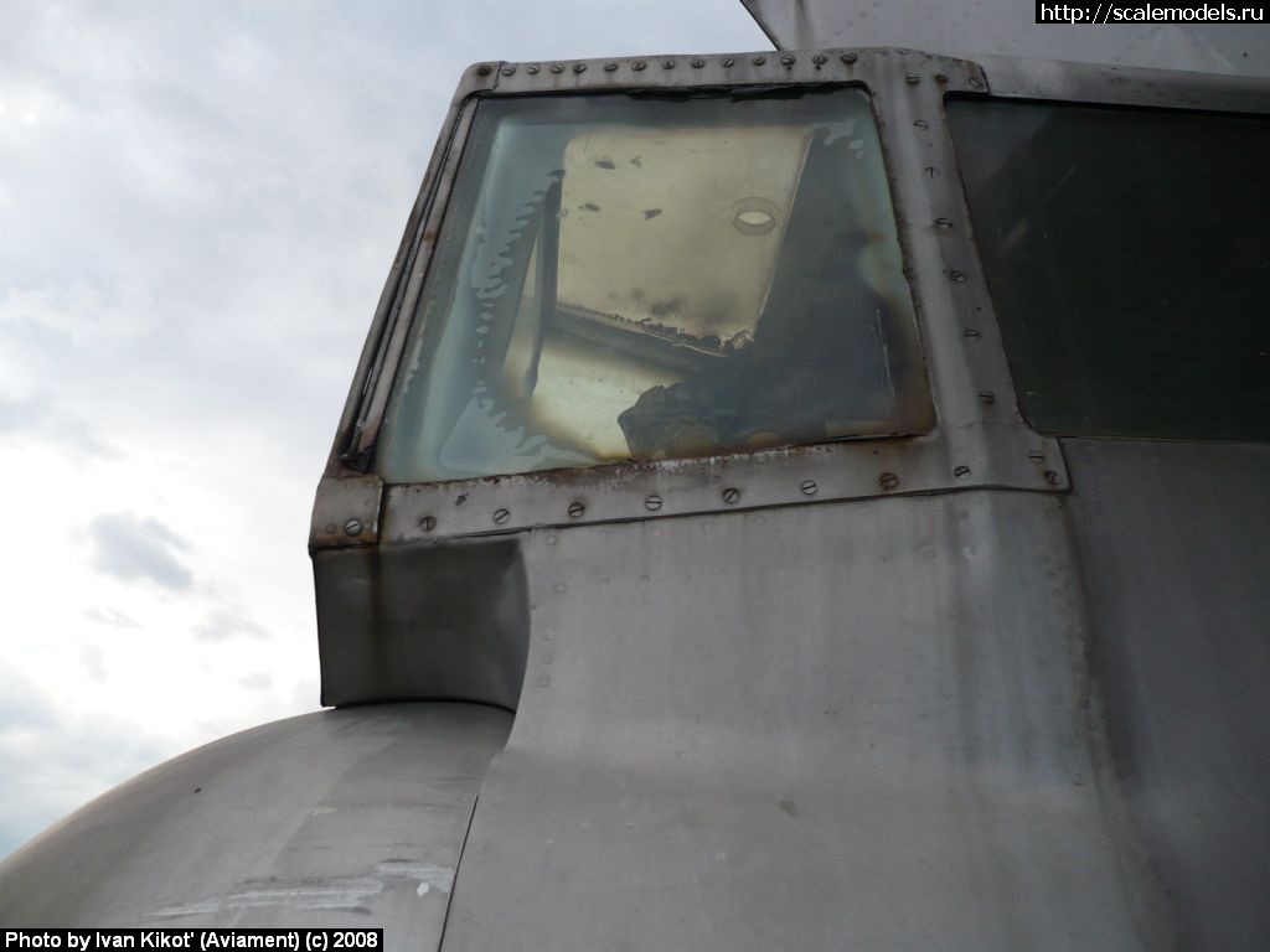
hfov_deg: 52.6
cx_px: 635
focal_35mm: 35
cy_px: 476
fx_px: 1284
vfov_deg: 40.7
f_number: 2.8
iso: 100
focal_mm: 5.8
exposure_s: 1/640
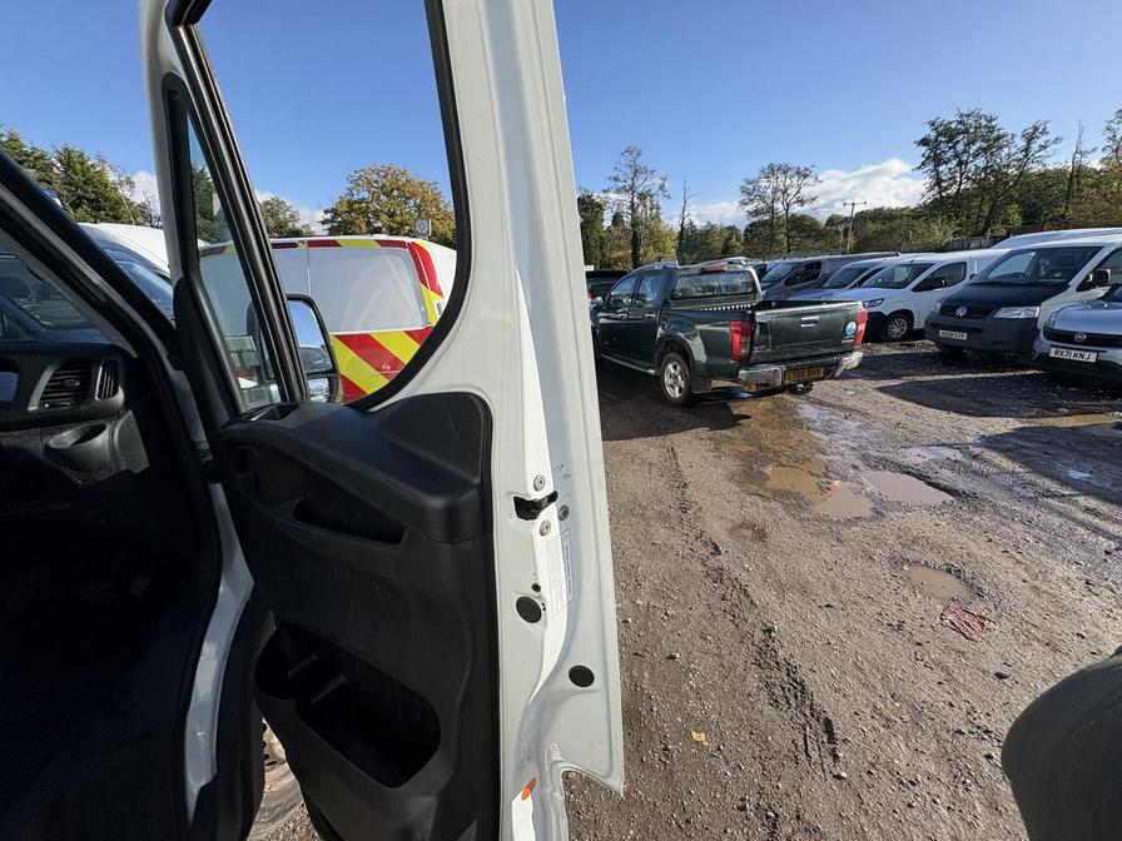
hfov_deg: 102.1
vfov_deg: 85.7
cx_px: 561
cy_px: 420
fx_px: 454
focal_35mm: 14
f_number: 2.2
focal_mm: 2.22
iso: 50
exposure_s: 1/1477
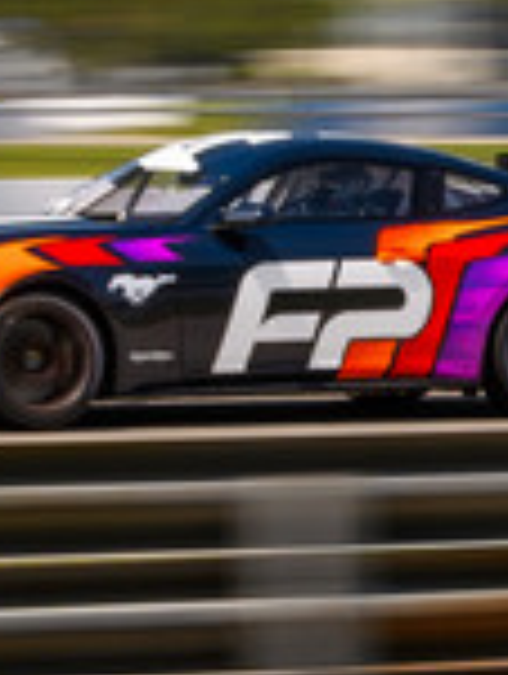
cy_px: -180
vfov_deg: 5.0
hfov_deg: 3.8
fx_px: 7649
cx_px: 1119
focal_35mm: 392
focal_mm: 34
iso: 100
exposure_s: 1/50
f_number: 8
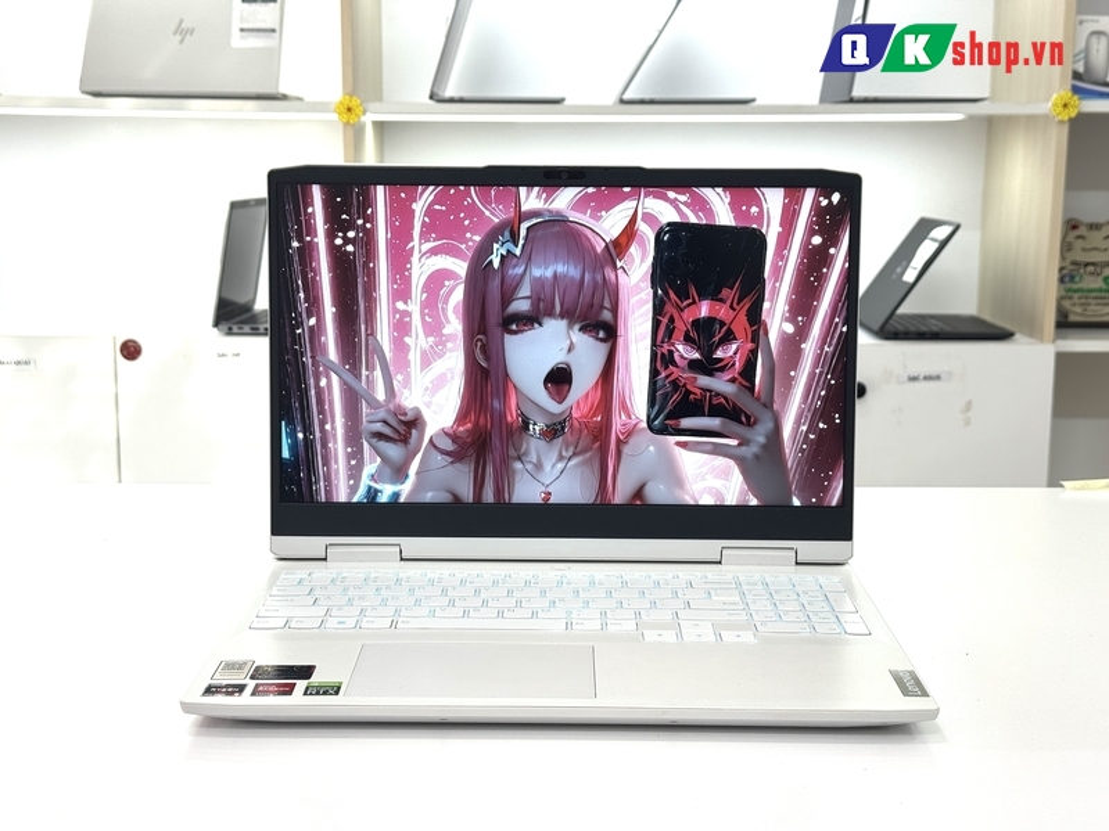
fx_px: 1538
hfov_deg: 39.7
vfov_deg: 30.3
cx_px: 554
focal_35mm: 48
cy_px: 416
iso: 50
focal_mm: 6.76
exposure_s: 1/133
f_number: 1.78
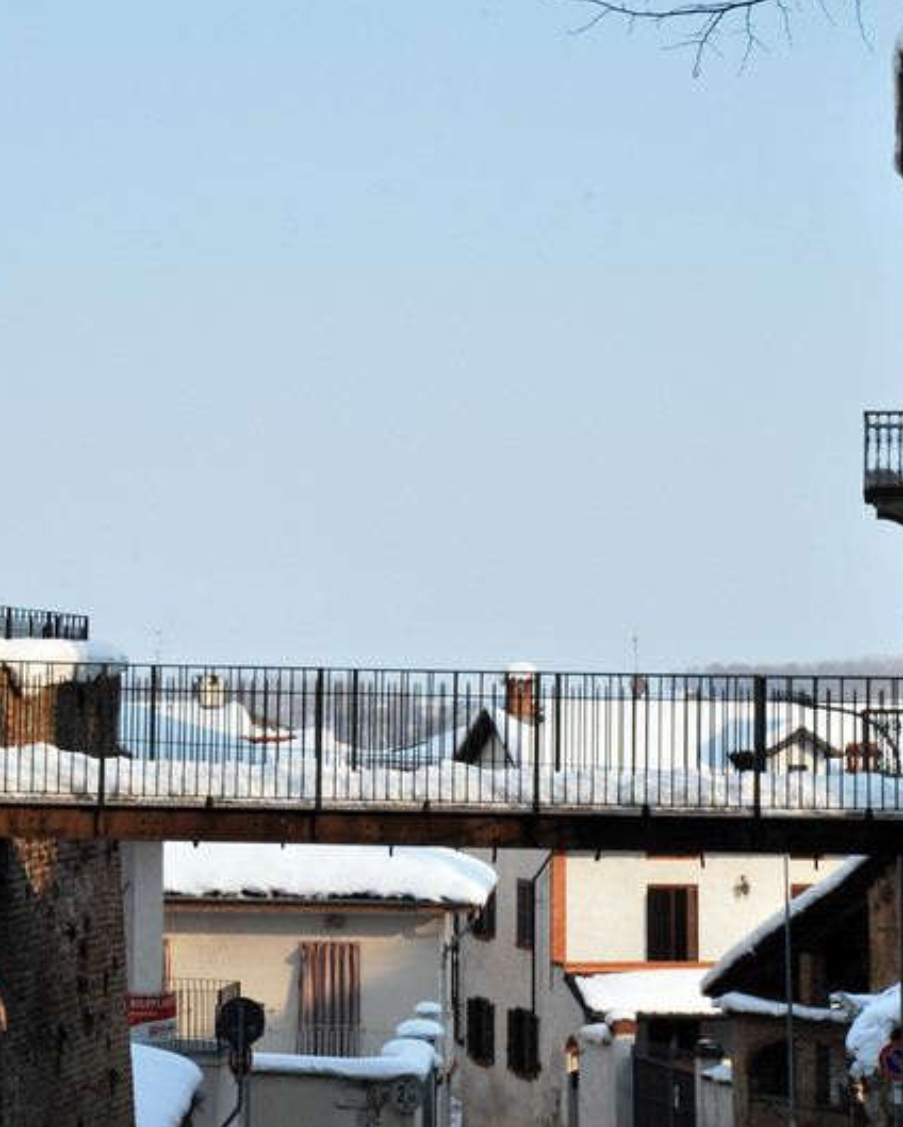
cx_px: 281
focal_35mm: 132
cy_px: 561
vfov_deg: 14.6
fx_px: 4405
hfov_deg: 11.7
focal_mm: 62
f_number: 16
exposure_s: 1/80
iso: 200
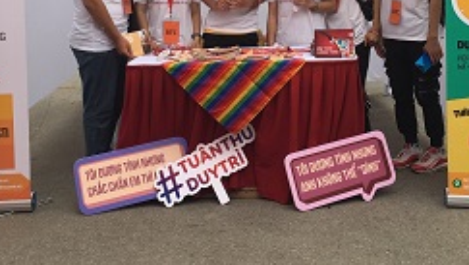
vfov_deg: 22.3
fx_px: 647
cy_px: 10
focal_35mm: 52
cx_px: 241
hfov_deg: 39.8
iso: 25
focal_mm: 4.15
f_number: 2.2
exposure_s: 1/434
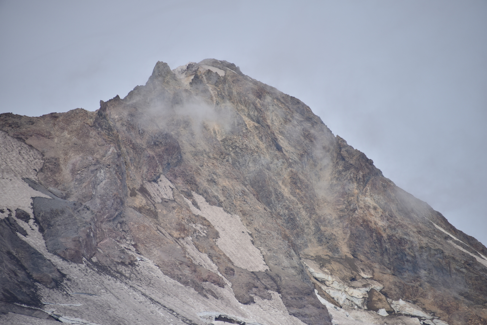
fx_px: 4059
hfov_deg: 6.9
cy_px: 162
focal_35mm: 300
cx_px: 244
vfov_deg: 4.6
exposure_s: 1/640
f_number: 6.3
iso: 100
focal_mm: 300
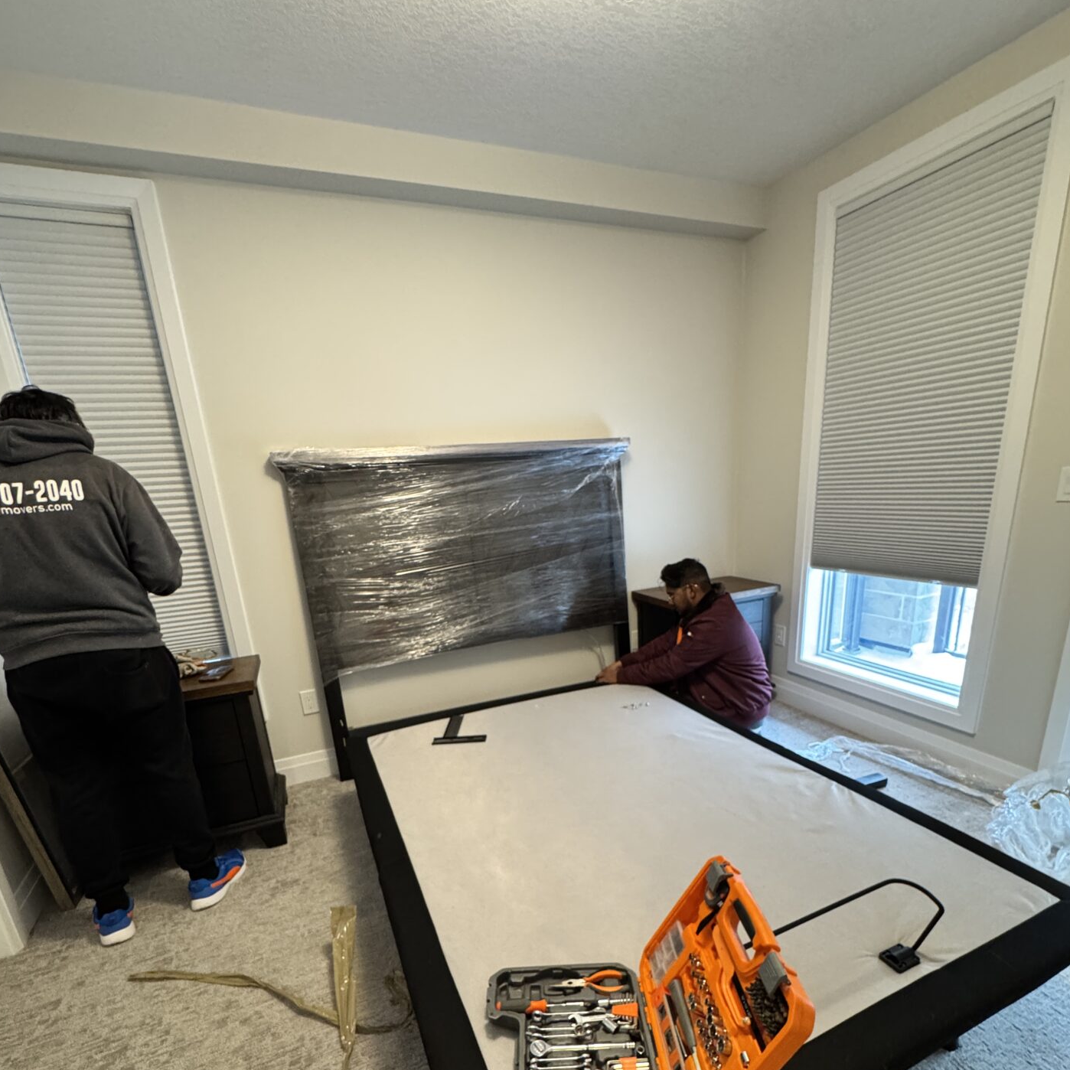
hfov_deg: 84.0
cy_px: 665
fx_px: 595
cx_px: 543
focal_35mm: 17
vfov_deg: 82.5
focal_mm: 2.22
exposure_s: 1/60
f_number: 2.2
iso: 640
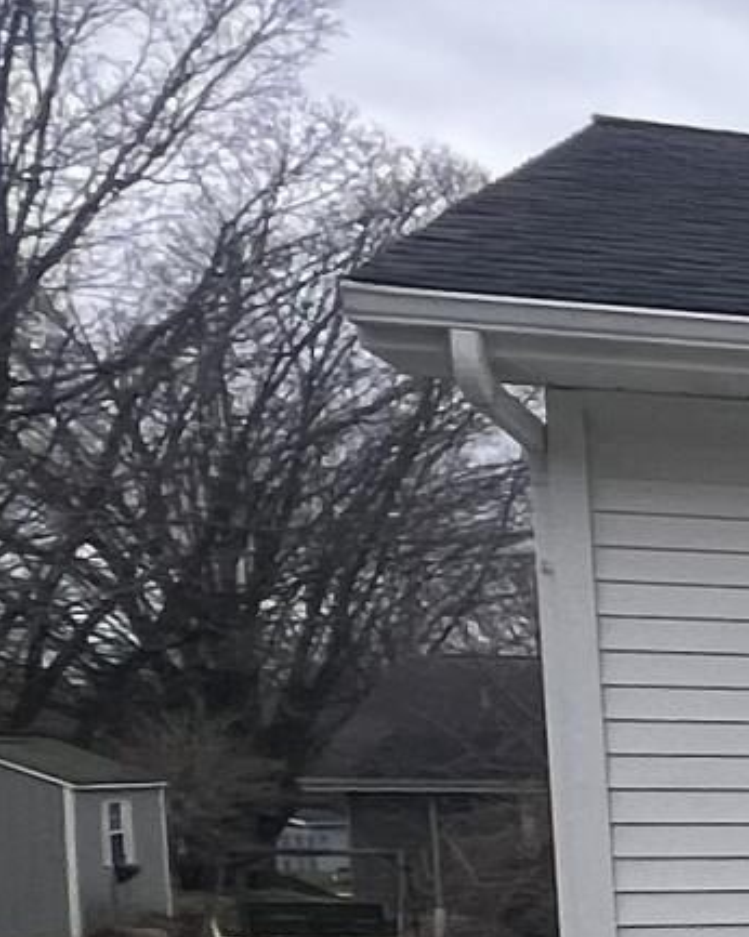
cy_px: 991
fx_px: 2440
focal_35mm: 88
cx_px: 2825
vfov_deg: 20.8
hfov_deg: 8.8
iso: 32
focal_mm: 1.57
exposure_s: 1/645
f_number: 1.8
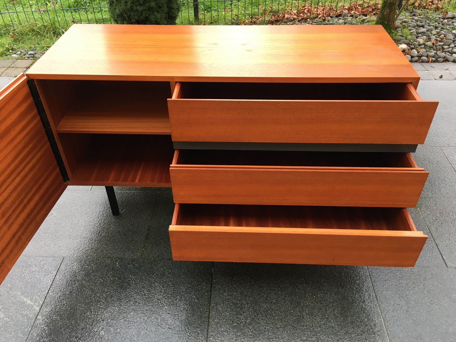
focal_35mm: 29
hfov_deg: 61.7
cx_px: 228
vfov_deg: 48.2
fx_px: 382
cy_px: 171
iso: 40
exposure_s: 1/33
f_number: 2.2
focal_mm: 4.15
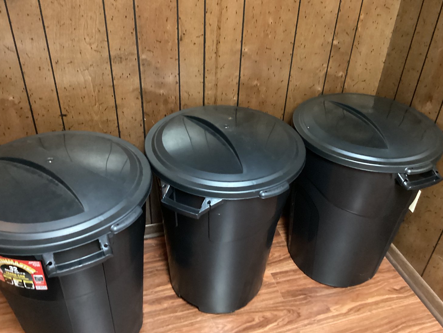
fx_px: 410
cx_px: 225
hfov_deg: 56.8
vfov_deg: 44.2
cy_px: 167
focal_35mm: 32
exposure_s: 1/15
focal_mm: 3.3
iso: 640
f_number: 2.4
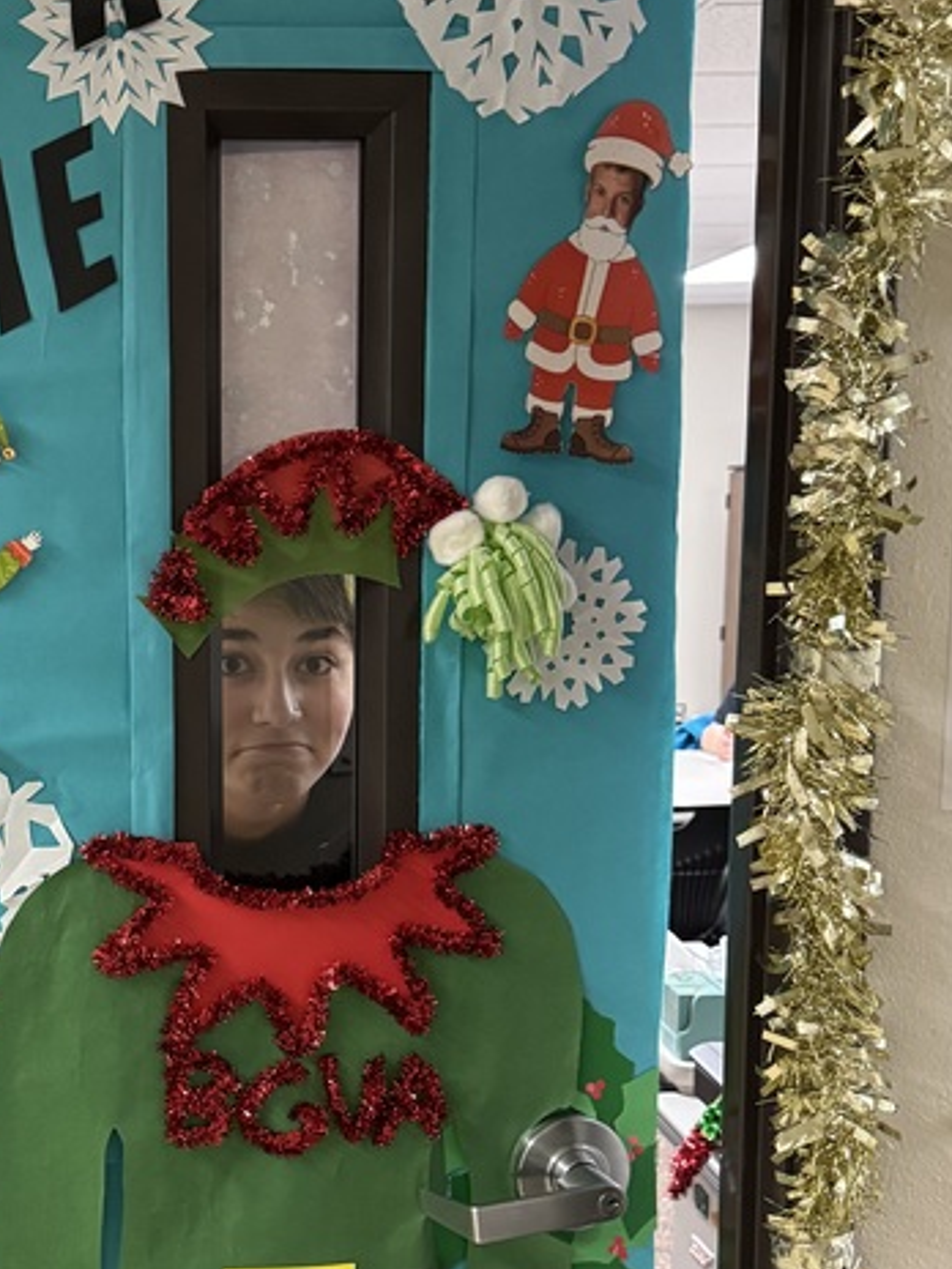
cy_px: 831
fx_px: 1943
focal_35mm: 53
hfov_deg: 26.6
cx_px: 90
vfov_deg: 35.9
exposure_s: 1/60
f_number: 1.78
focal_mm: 6.76
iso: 800
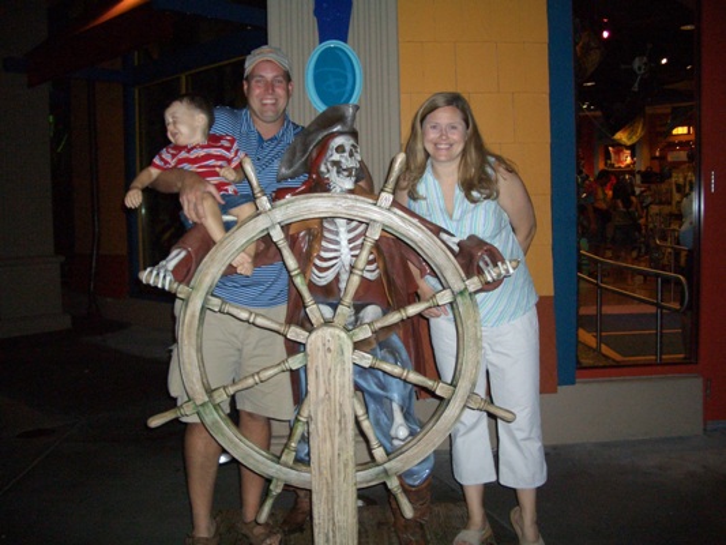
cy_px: 272
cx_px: 363
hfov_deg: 52.6
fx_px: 734
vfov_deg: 40.7
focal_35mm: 35
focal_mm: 5.8
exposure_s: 1/60
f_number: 2.6
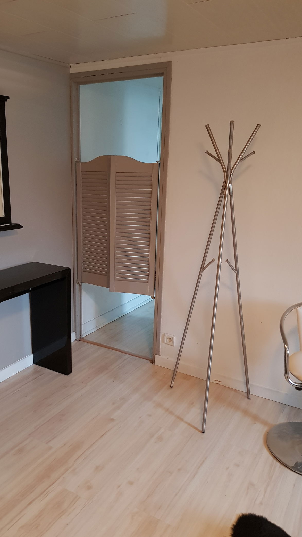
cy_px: 275
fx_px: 413
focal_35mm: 29
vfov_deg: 66.1
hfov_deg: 39.9
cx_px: 111
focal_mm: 4.3
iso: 250
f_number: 1.7
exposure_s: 1/10
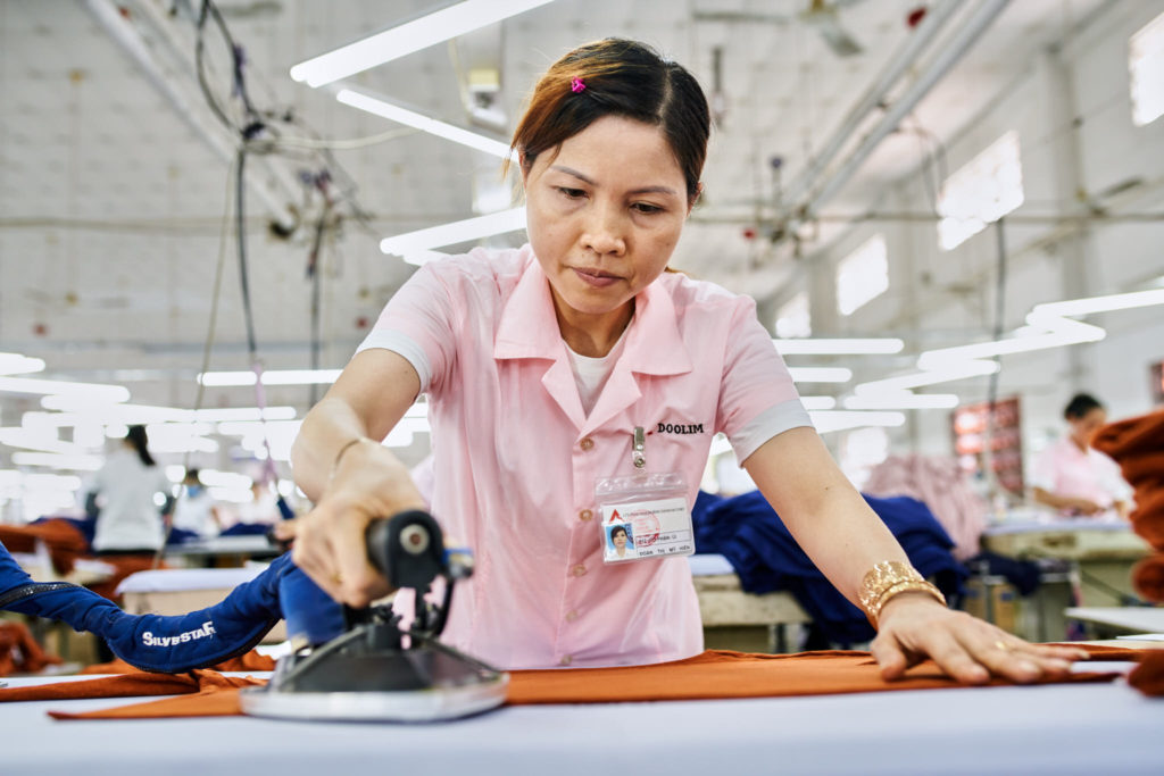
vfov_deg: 37.9
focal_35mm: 35
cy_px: 388
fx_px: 1132
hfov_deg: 54.4
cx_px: 582
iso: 640
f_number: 2.8
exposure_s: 1/200
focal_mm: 35
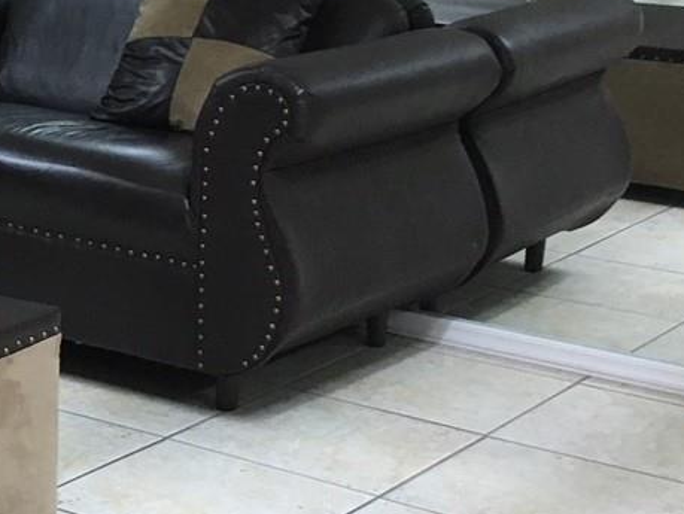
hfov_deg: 18.5
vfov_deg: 14.6
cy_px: 155
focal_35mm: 101
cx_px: -130
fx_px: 1997
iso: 100
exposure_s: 1/30
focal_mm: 4.15
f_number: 2.2
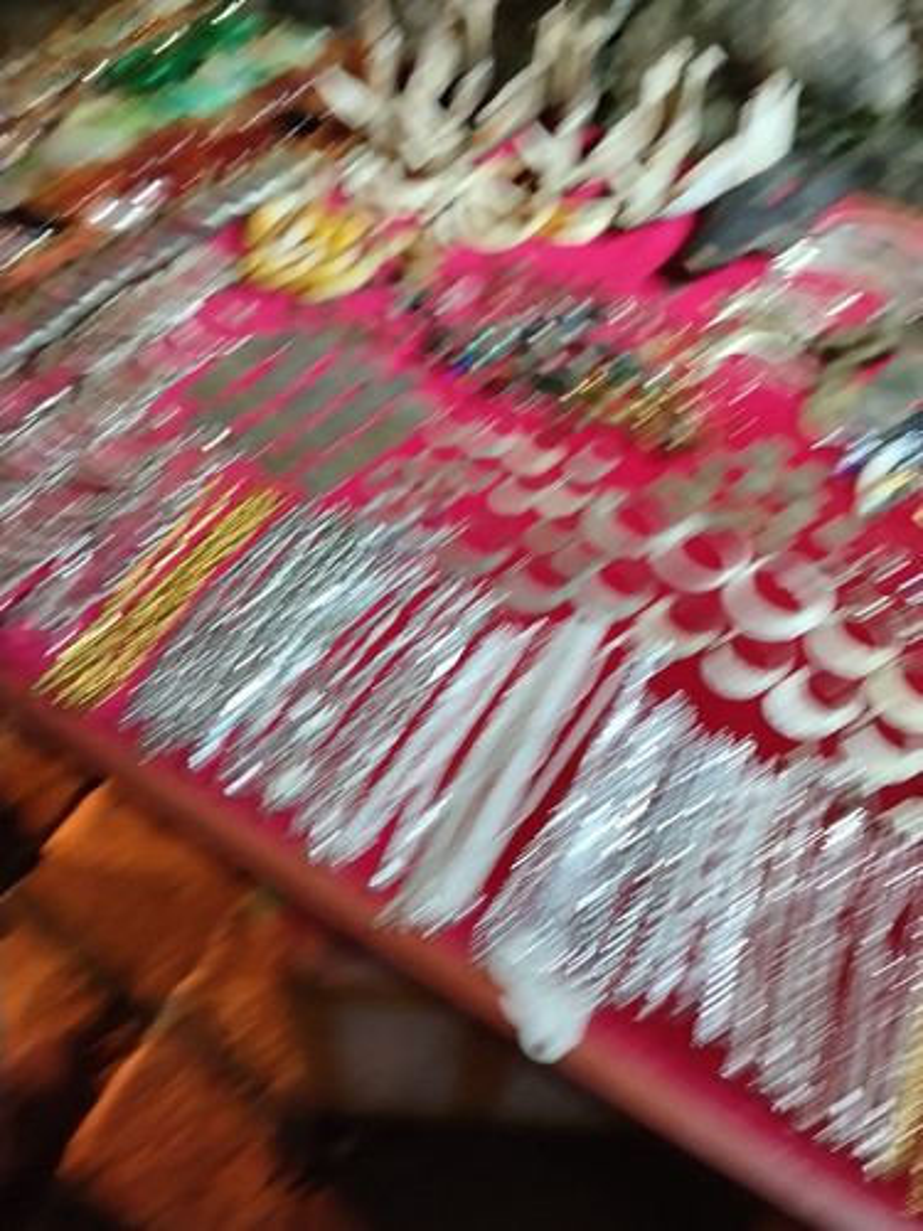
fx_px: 1031
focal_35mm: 29
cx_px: 462
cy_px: 616
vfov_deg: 61.7
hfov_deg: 48.2
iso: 160
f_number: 1.8
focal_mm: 4.22
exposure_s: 1/25
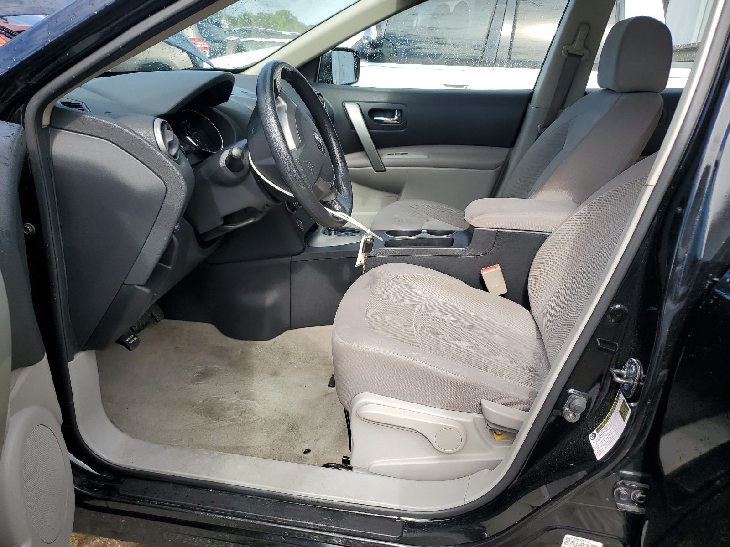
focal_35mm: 26
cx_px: 365
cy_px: 274
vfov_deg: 53.1
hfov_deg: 67.3
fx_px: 548
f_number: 1.5
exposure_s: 1/1111
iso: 50
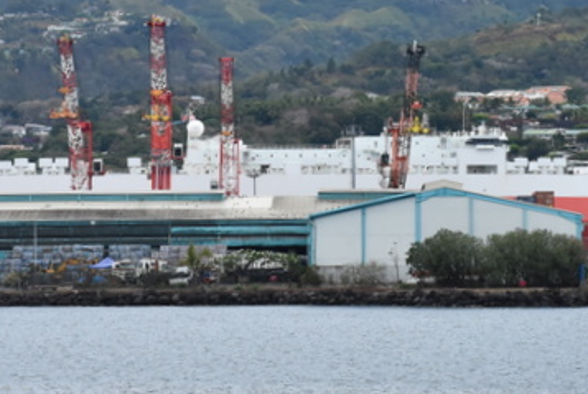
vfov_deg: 5.8
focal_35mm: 235
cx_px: 432
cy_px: 2
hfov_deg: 8.7
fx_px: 3843
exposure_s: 1/640
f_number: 13
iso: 800
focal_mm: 70
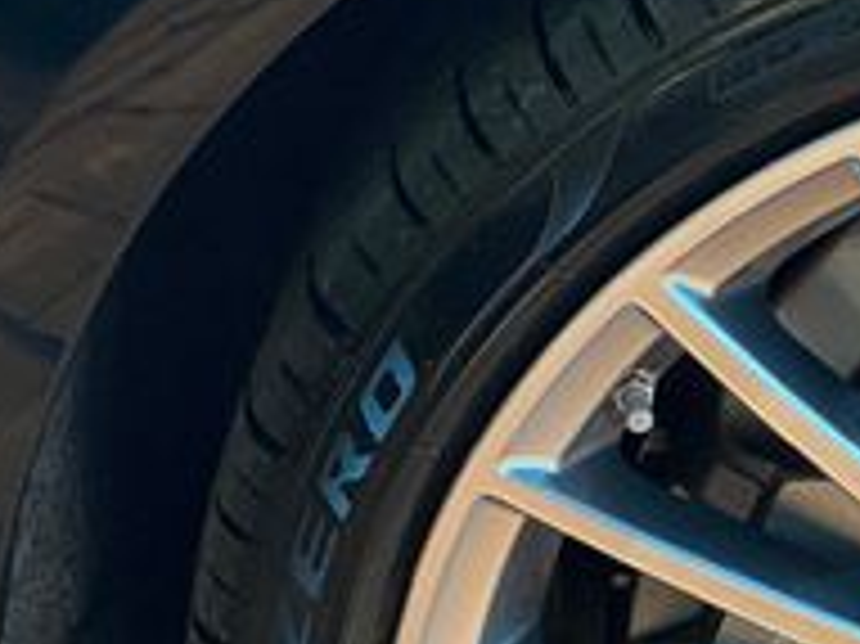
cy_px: 793
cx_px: 1121
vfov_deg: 5.7
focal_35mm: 258
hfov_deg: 7.6
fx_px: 6406
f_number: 2.8
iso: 200
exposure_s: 1/121
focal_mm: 9
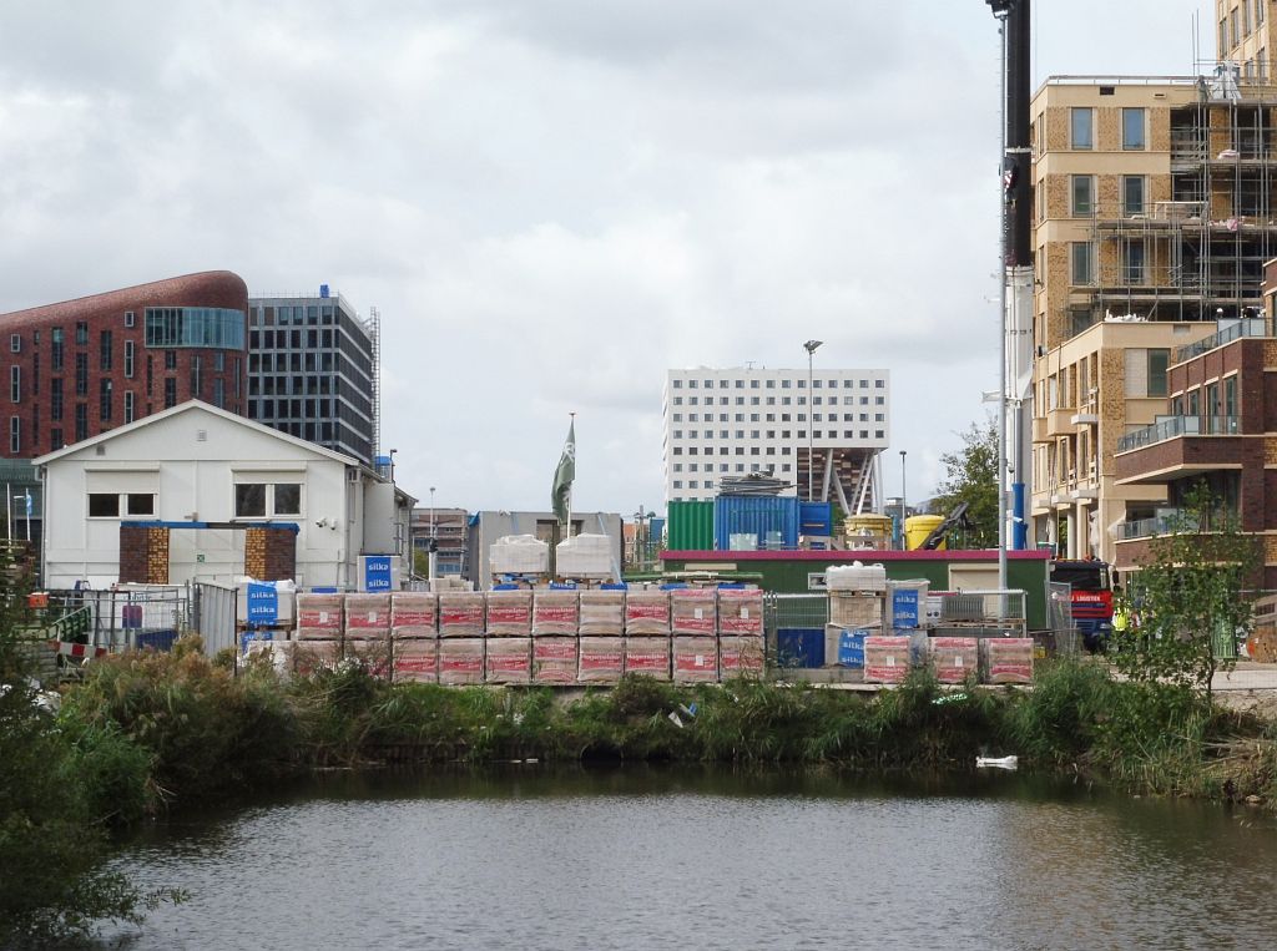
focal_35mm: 85
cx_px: 638
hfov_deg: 23.1
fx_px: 3128
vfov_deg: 17.3
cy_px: 476
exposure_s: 1/320
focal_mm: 15.1
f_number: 7.1
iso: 100
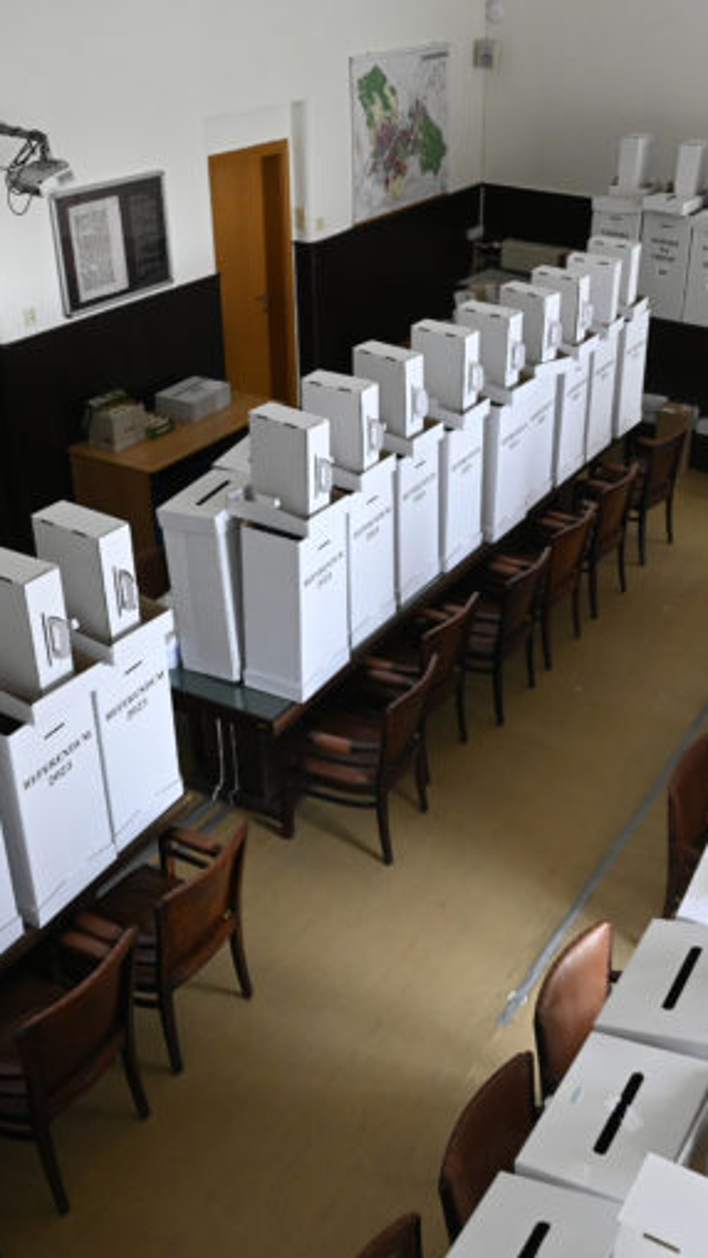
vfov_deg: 52.8
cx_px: 485
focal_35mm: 38
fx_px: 1267
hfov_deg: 30.9
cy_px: 631
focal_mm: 24
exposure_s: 1/250
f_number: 4
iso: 5000
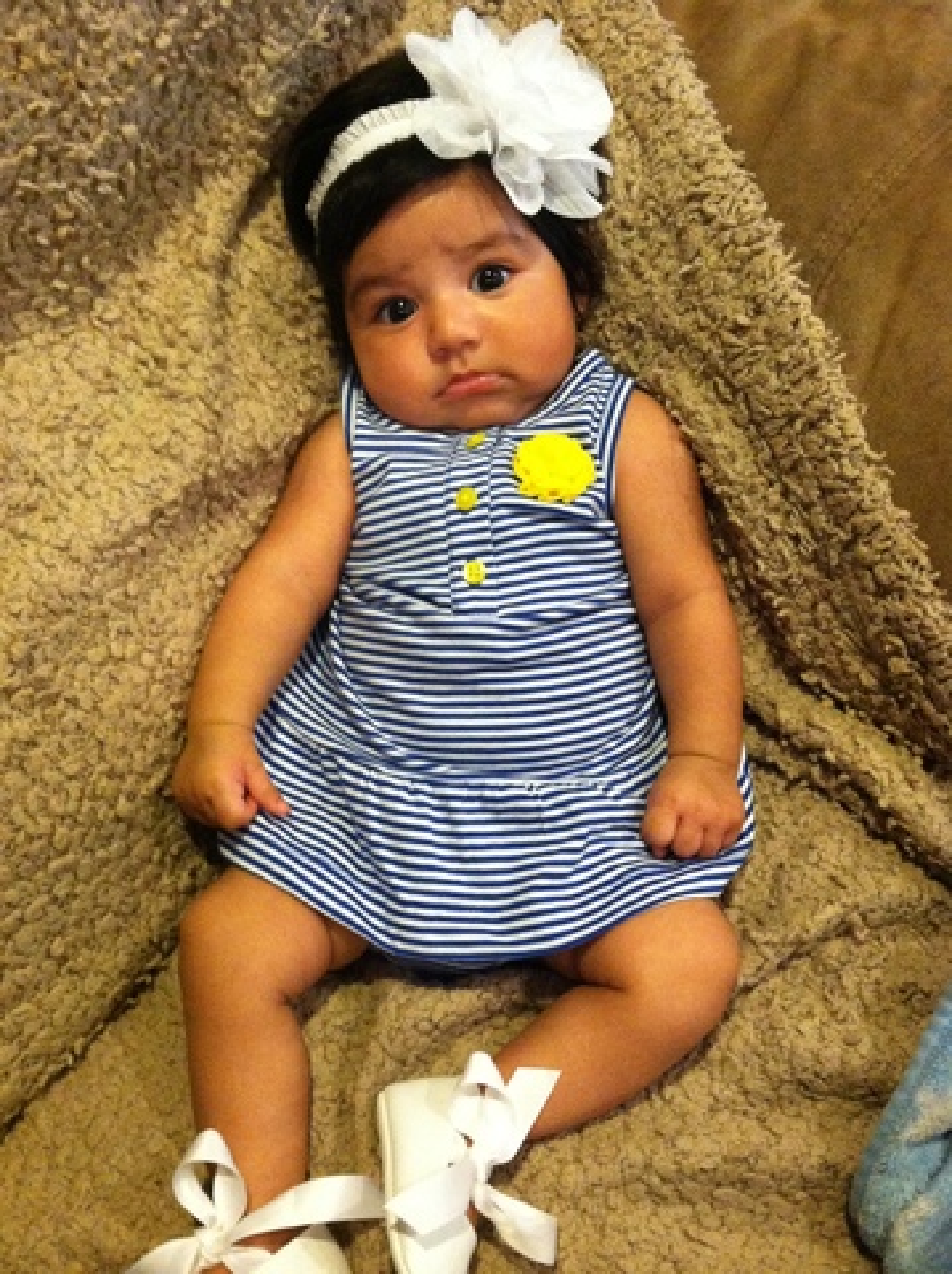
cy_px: 637
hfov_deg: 40.6
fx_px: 1286
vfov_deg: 52.7
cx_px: 476
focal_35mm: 35
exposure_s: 1/15
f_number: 2.8
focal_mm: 3.85
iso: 640
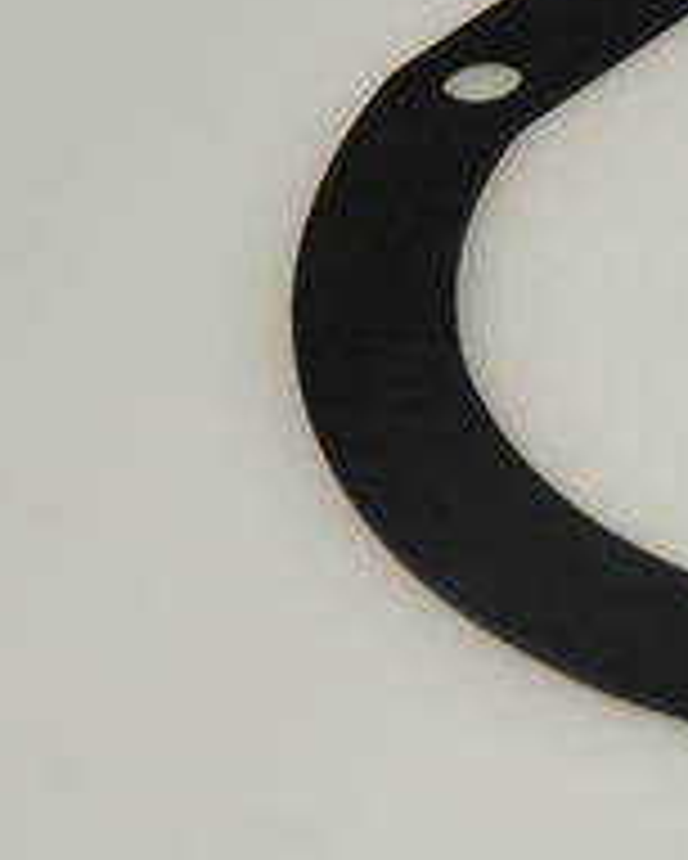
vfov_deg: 8.7
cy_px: 250
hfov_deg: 6.8
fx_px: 5621
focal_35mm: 221
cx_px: 1232
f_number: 9
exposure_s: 1/200
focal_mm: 50
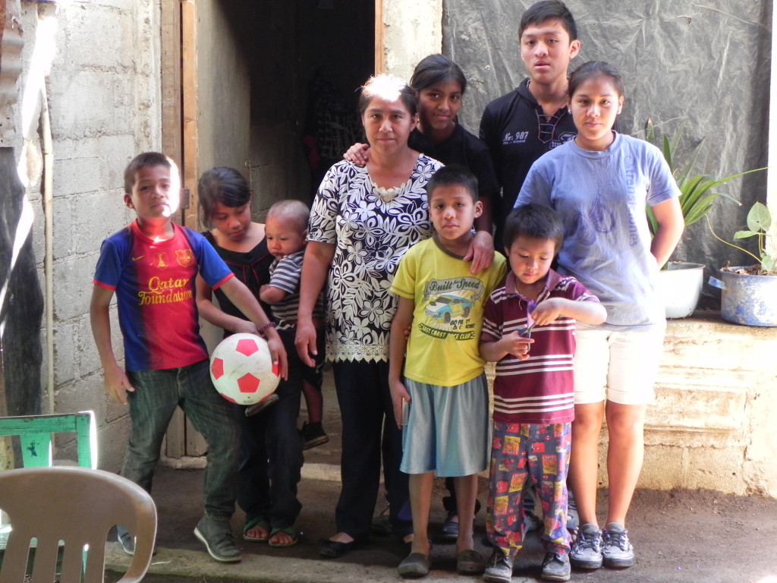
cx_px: 388
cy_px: 292
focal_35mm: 66
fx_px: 1481
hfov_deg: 29.4
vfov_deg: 22.3
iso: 400
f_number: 3.5
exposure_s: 1/22.3
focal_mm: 11.8
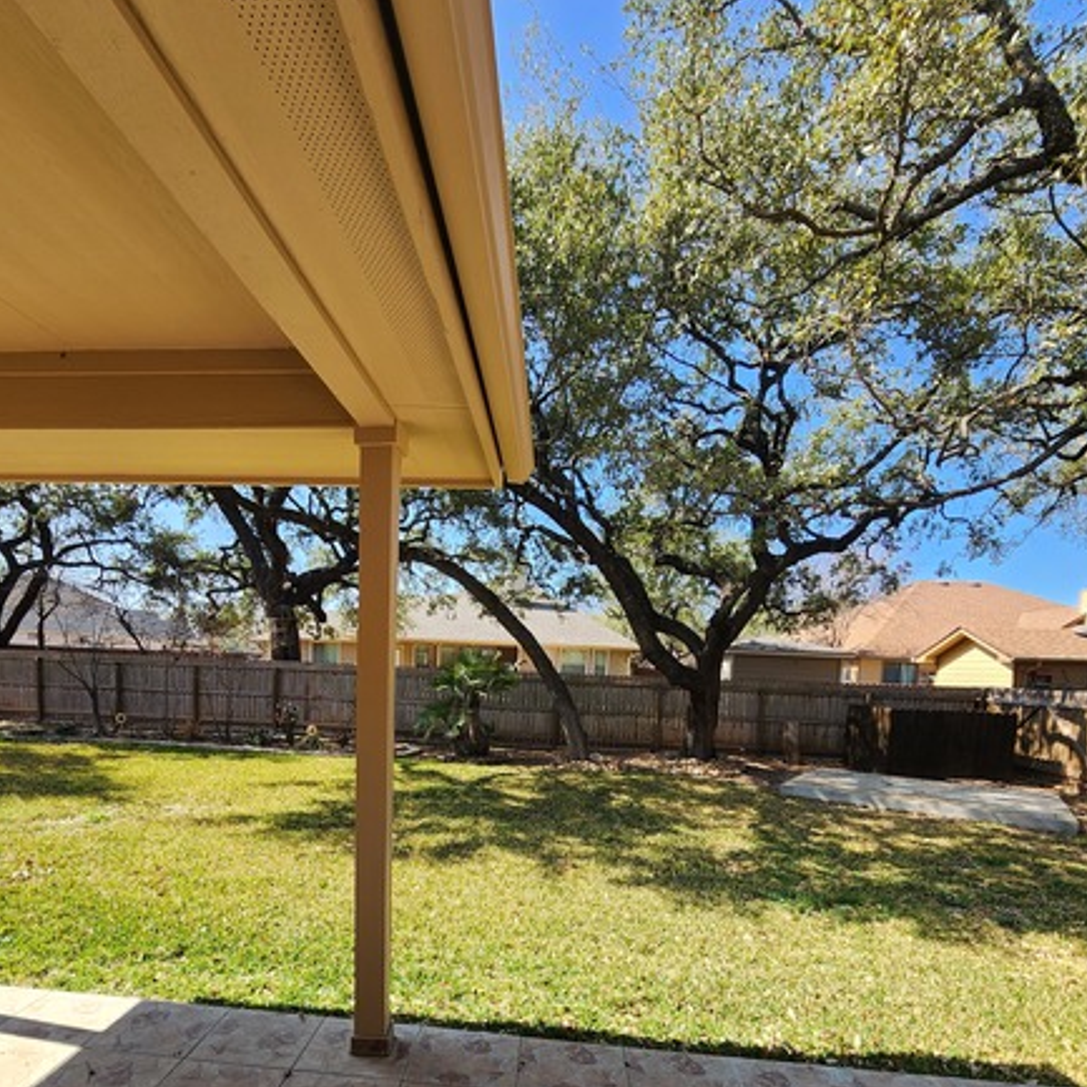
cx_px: 500
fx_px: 604
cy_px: 736
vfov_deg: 80.8
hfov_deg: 83.8
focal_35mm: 17
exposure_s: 1/591
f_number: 2.2
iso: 50
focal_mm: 2.2
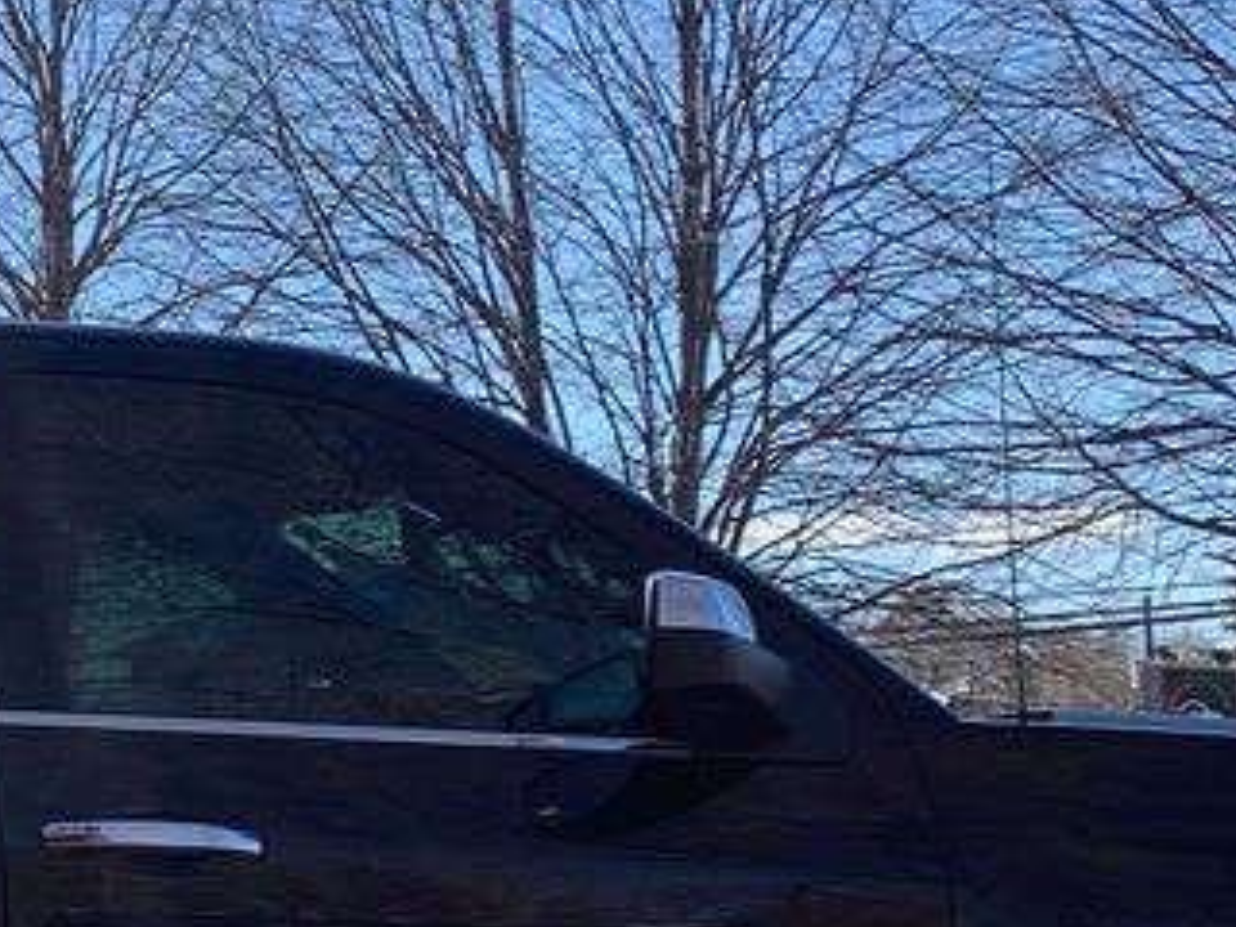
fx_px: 3713
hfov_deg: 17.7
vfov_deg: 14.2
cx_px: -363
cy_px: 502
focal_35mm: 104
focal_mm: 4.25
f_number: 1.8
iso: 25
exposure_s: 1/1634
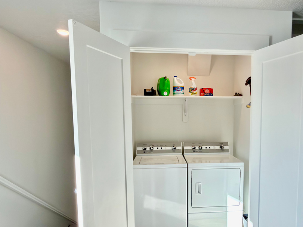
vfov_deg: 56.4
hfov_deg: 70.7
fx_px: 210
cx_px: 186
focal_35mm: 24
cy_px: 135
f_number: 2.2
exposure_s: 1/200
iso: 50
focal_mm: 2.22
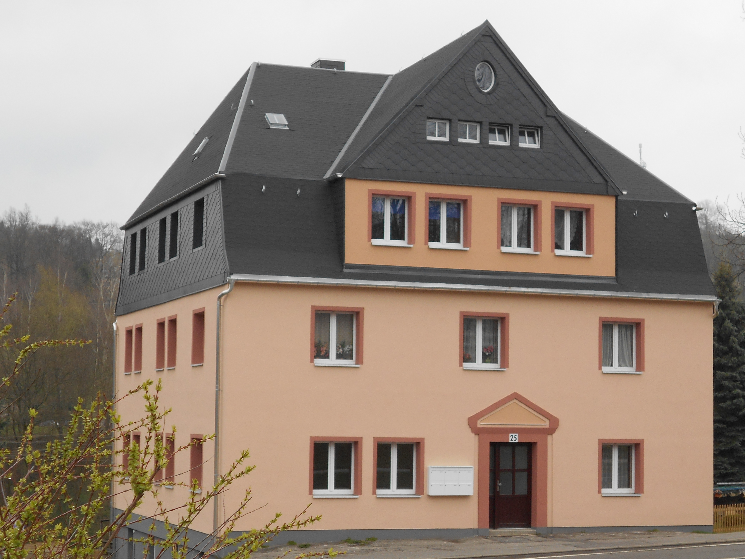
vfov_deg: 19.9
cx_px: 370
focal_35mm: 74
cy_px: 309
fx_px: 1593
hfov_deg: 26.3
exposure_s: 1/160
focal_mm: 10
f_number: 4.9
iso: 80
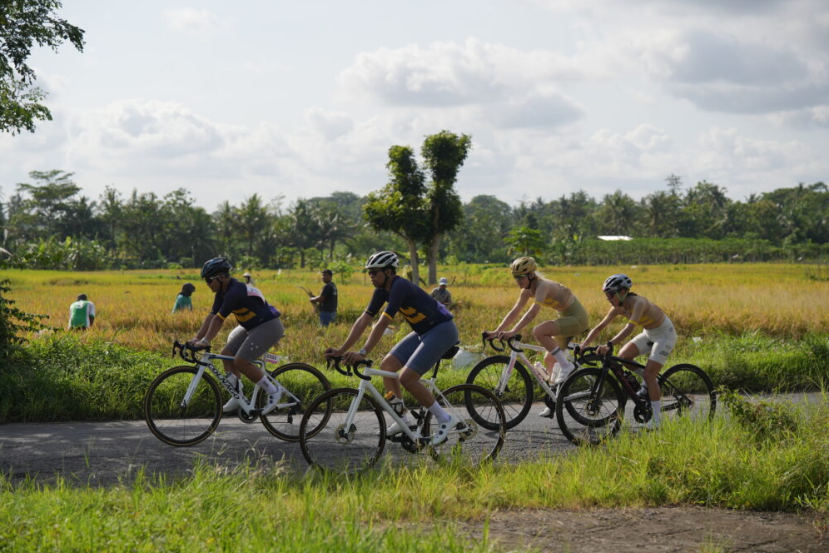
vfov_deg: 18.9
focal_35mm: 72
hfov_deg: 28.1
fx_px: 1658
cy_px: 270
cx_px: 411
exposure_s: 1/2000
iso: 125
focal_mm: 70
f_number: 4
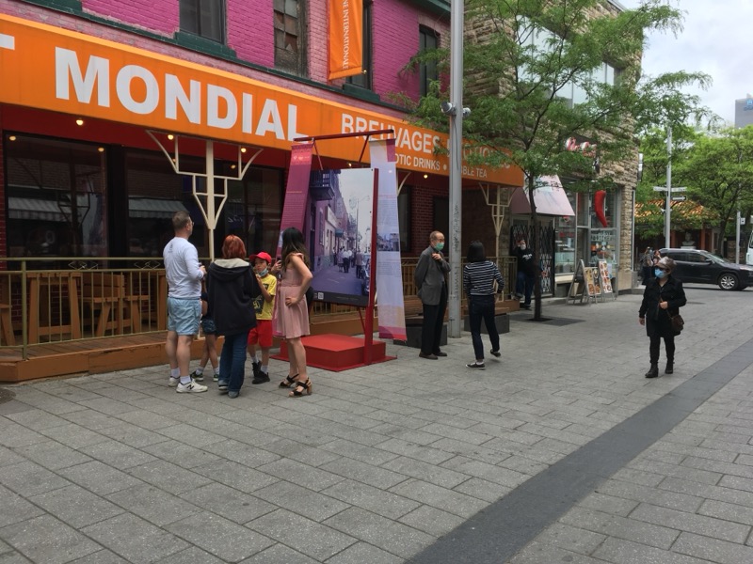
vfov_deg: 48.2
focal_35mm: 29
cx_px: 376
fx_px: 631
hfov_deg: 61.7
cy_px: 282
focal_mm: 4.15
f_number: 2.2
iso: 25
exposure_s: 1/516
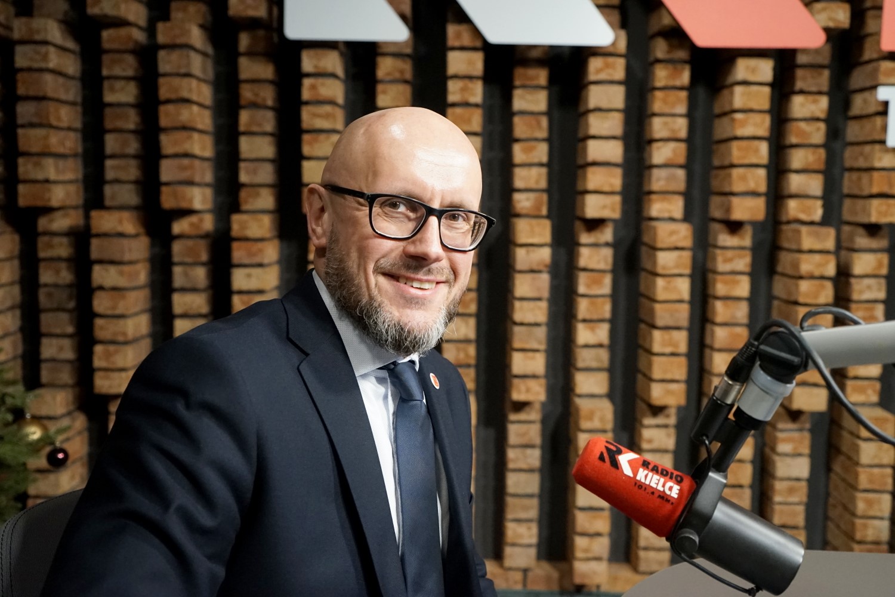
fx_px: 870
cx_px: 448
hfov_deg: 54.4
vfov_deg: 37.9
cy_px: 298
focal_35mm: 35
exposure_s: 1/160
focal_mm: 35
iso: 4000
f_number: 4
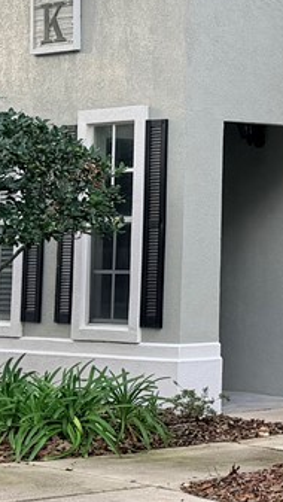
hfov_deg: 9.1
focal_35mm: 124
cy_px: 63
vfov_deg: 17.1
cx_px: 591
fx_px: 1651
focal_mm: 6.76
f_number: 1.78
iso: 80
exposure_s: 1/314
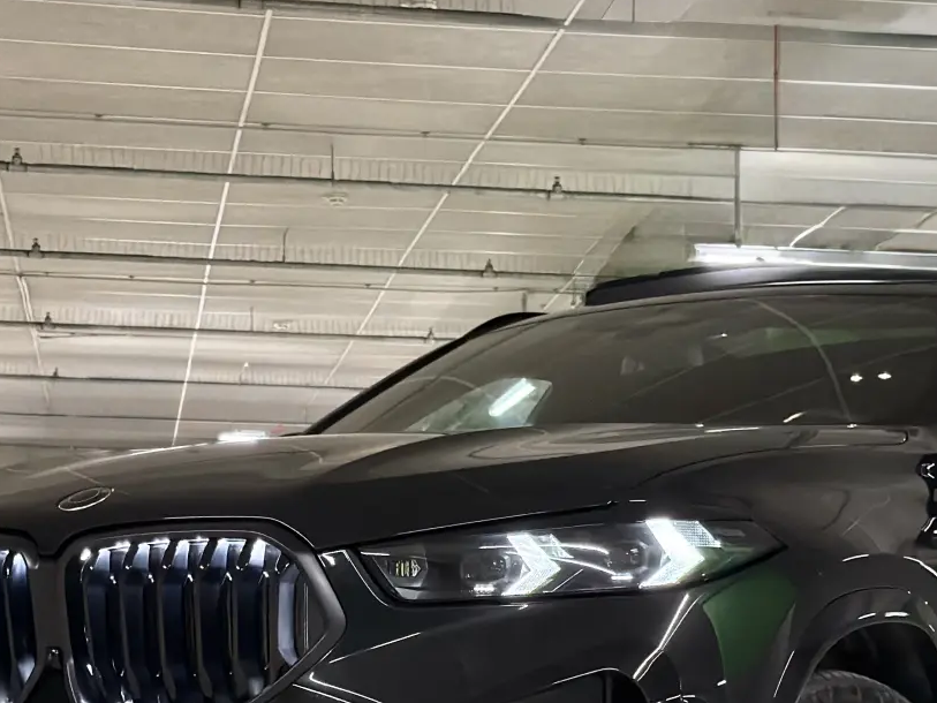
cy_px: 602
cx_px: 511
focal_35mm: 85
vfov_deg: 17.2
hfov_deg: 23.0
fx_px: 2301
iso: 1250
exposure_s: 1/120
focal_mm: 6.76
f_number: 1.78
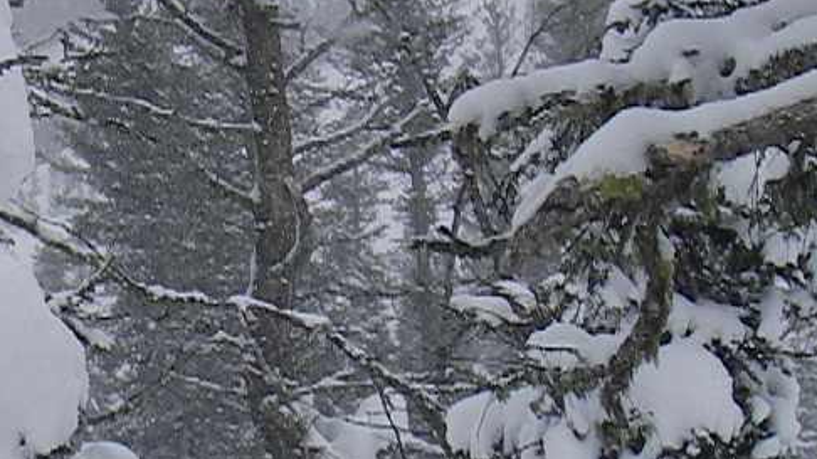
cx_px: 131
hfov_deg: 19.4
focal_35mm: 109
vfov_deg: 11.0
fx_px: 2361
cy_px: 494
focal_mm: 6.3
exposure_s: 1/160
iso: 50
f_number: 6.6
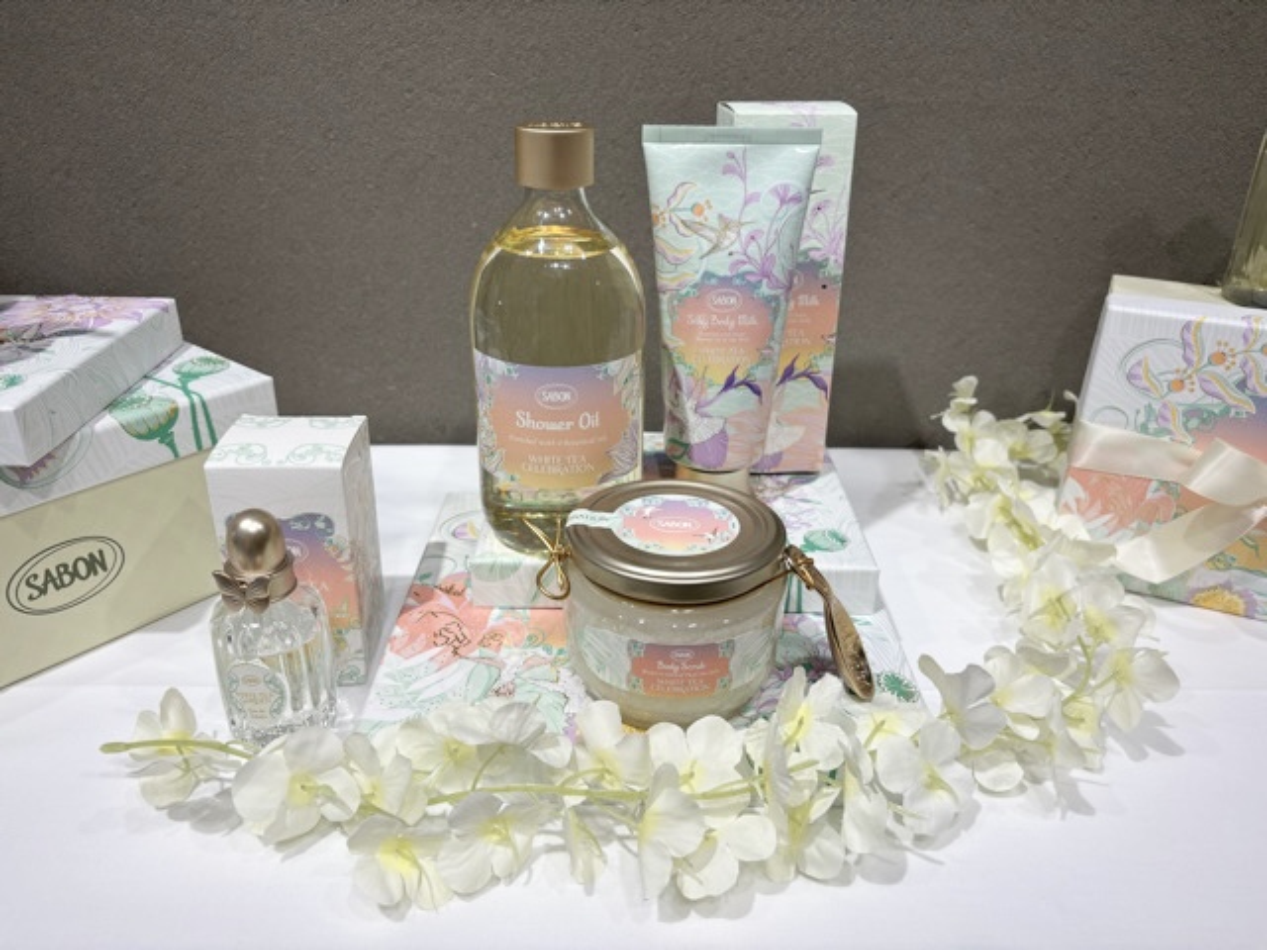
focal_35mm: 26
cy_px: 475
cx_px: 634
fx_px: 952
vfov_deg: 53.1
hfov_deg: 67.3
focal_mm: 5.96
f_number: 1.6
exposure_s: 1/408
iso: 50
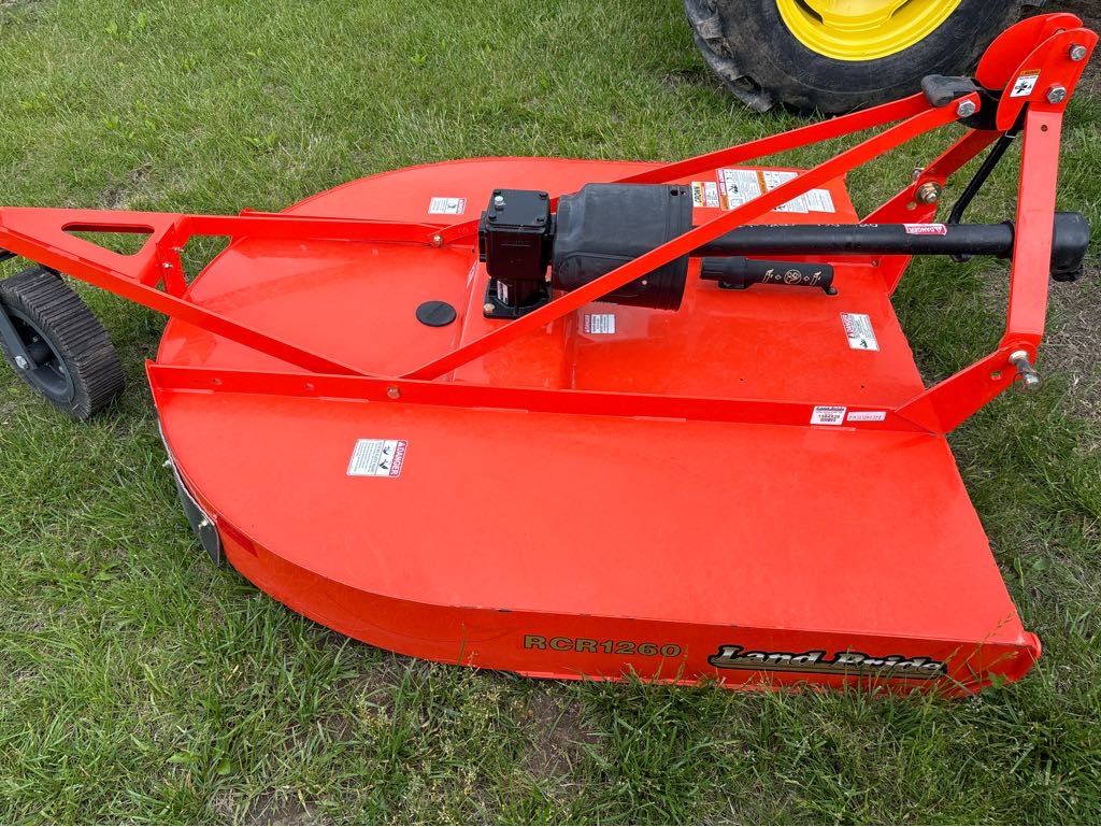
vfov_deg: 53.1
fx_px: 827
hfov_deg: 67.3
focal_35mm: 26
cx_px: 550
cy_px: 414
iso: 50
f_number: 1.6
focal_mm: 5.96
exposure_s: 1/574
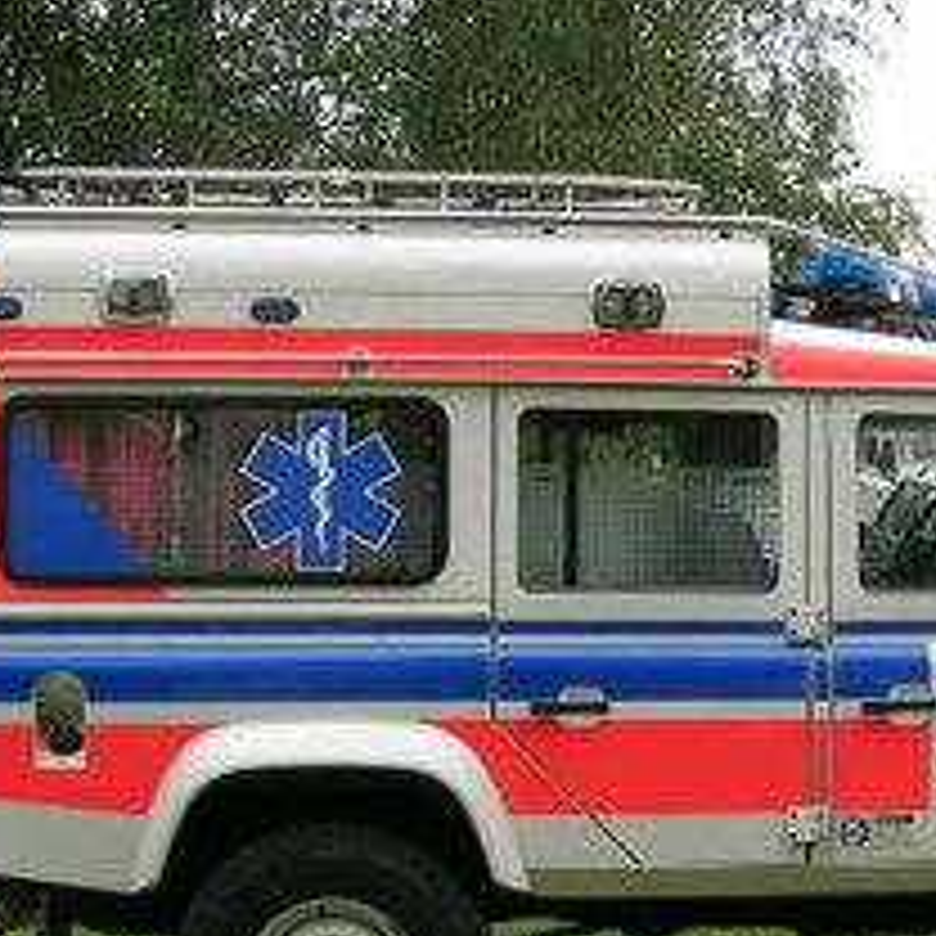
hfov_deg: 25.1
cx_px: 806
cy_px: 644
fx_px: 2050
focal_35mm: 67
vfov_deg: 25.6
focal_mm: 5.4
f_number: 4.8
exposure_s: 1/144
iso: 50
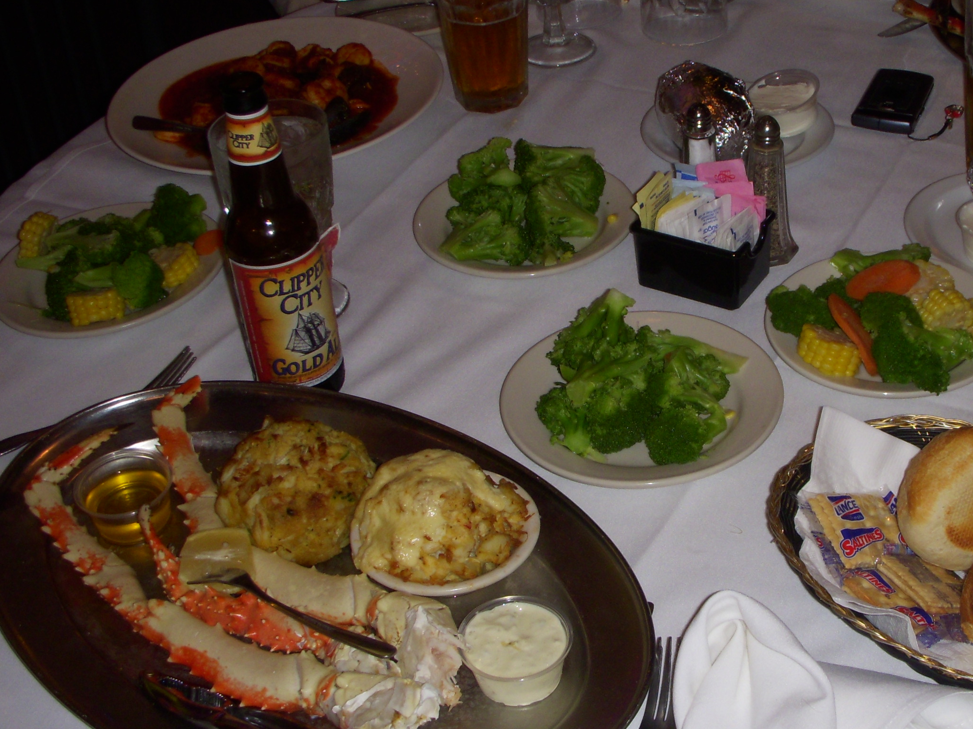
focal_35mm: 57
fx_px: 1602
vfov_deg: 25.7
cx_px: 714
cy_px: 390
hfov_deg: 33.2
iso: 100
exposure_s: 1/30
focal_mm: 6.3
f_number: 3.3
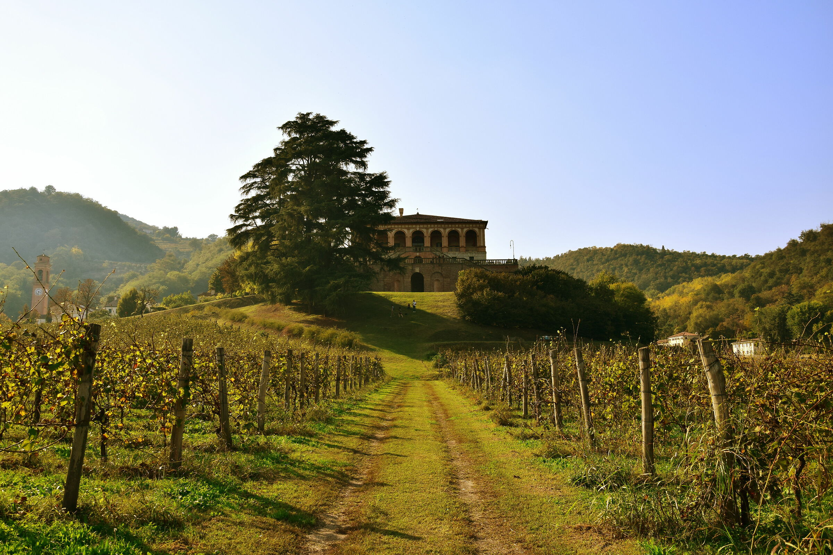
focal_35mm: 52
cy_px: 278
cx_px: 416
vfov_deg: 25.8
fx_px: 1215
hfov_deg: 37.9
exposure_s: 1/500
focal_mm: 35
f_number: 11
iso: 200
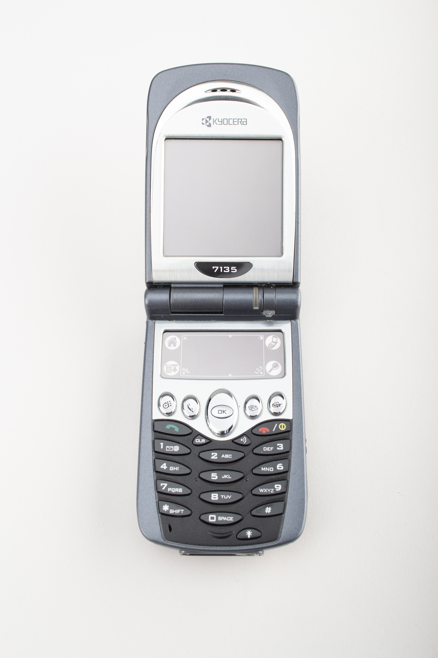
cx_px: 219
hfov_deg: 36.9
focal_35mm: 36
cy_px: 329
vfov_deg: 53.1
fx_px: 657
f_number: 10
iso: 400
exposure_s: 1/200
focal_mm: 24
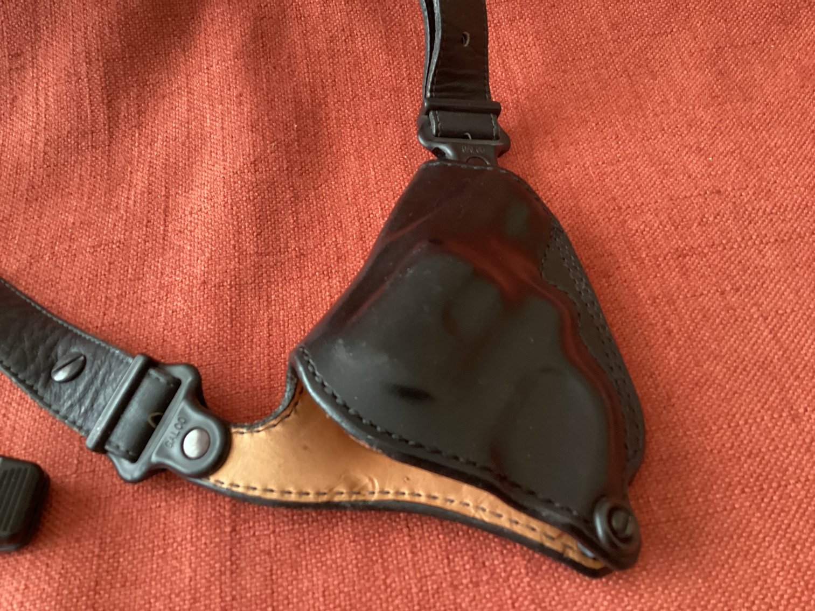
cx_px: 408
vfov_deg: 45.4
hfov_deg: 58.3
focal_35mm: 31
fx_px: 730
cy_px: 306
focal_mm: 3.3
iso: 640
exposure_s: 1/30
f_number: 2.4
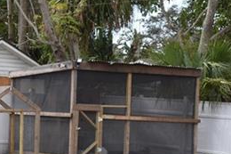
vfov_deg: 10.0
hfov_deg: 14.8
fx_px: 872
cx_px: -5
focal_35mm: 136
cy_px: 127
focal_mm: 23
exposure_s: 1/160
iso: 100
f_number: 6.3
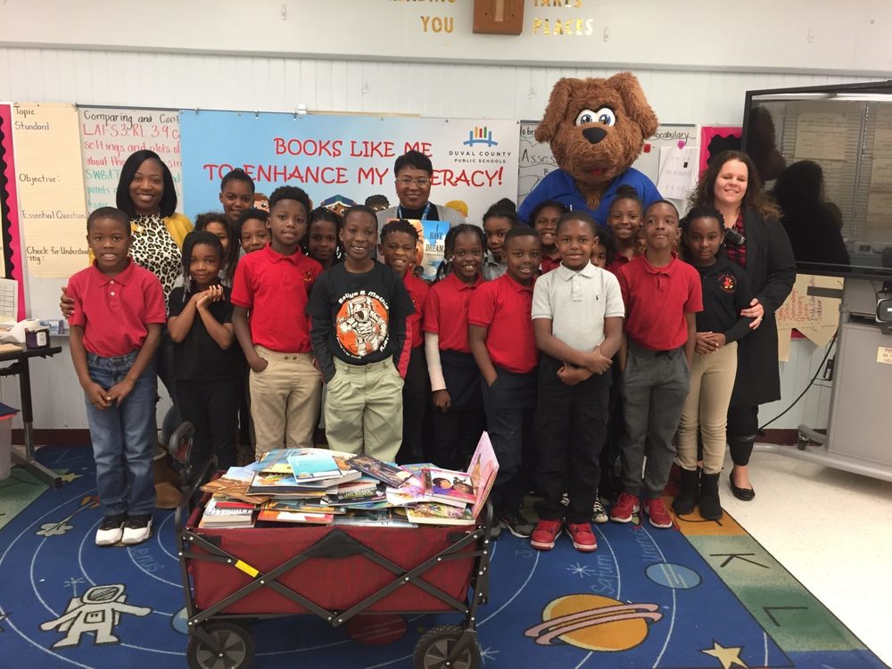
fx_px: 747
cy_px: 334
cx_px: 446
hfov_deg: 61.7
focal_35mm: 29
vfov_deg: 48.2
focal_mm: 4.15
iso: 80
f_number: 2.2
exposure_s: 1/30
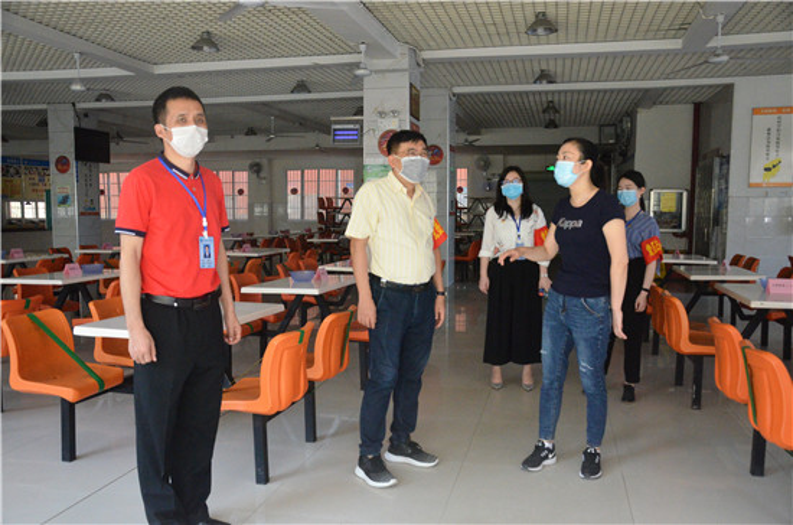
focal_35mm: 32
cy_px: 262
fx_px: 692
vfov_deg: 41.5
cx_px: 396
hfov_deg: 59.6
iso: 4500
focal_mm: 21
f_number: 3.8
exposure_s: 1/400
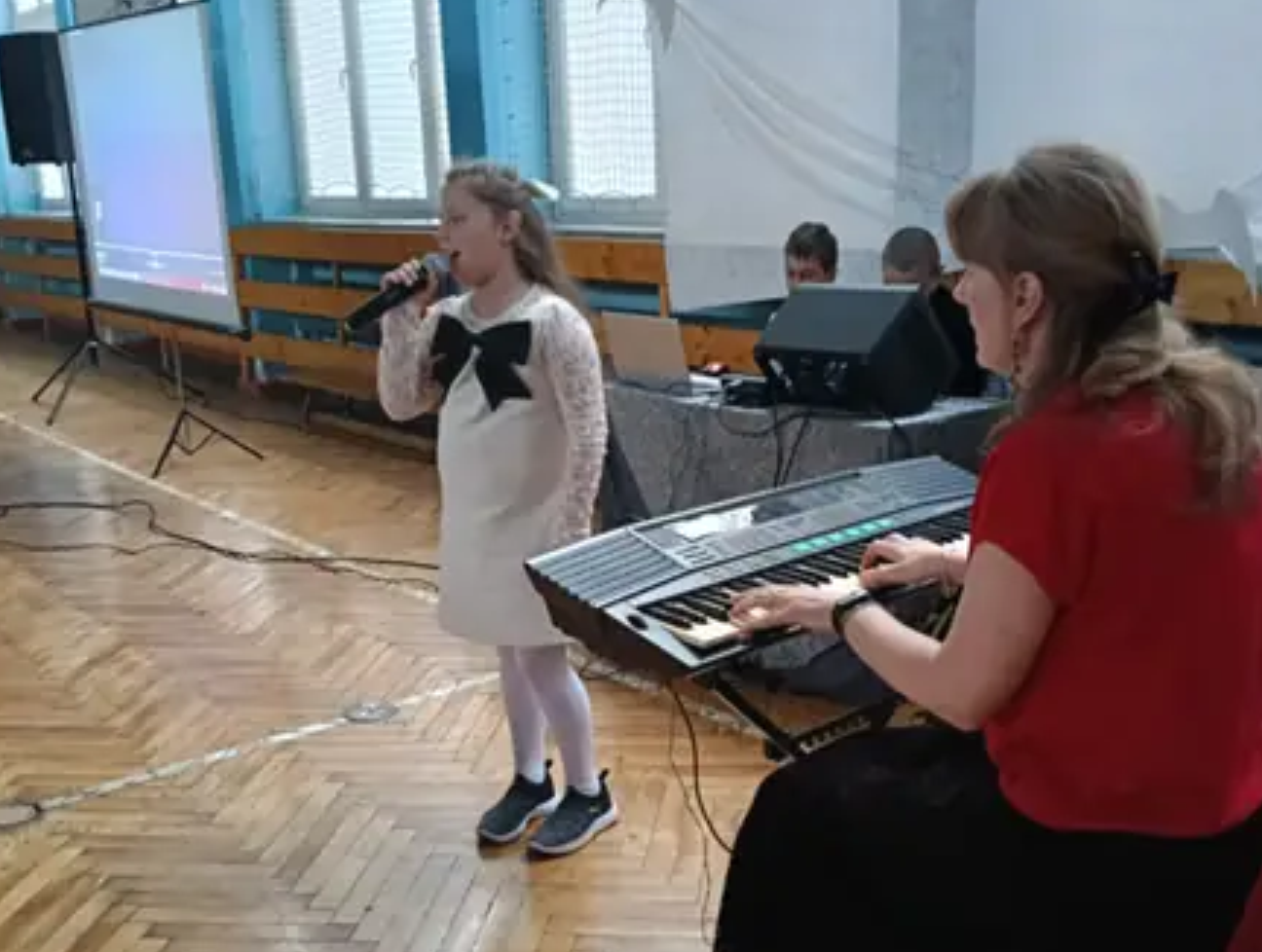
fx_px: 1315
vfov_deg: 39.7
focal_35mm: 36
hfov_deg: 51.2
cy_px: 555
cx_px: 684
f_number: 1.8
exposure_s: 1/33.3
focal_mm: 3.98
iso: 640
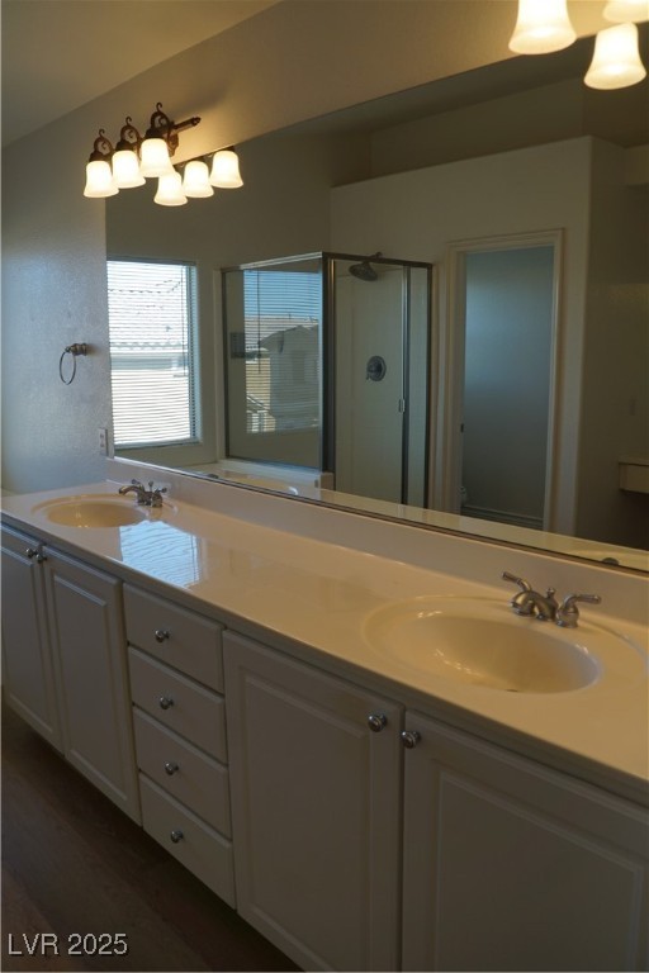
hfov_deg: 47.9
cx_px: 324
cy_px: 486
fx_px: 730
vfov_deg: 67.4
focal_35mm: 27
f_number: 4.5
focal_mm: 18
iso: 100
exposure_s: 1/100
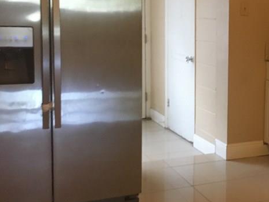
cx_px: 287
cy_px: 68
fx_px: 497
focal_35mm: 64
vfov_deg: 22.8
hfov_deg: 27.9
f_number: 2.2
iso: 200
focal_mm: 4.15
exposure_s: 1/17
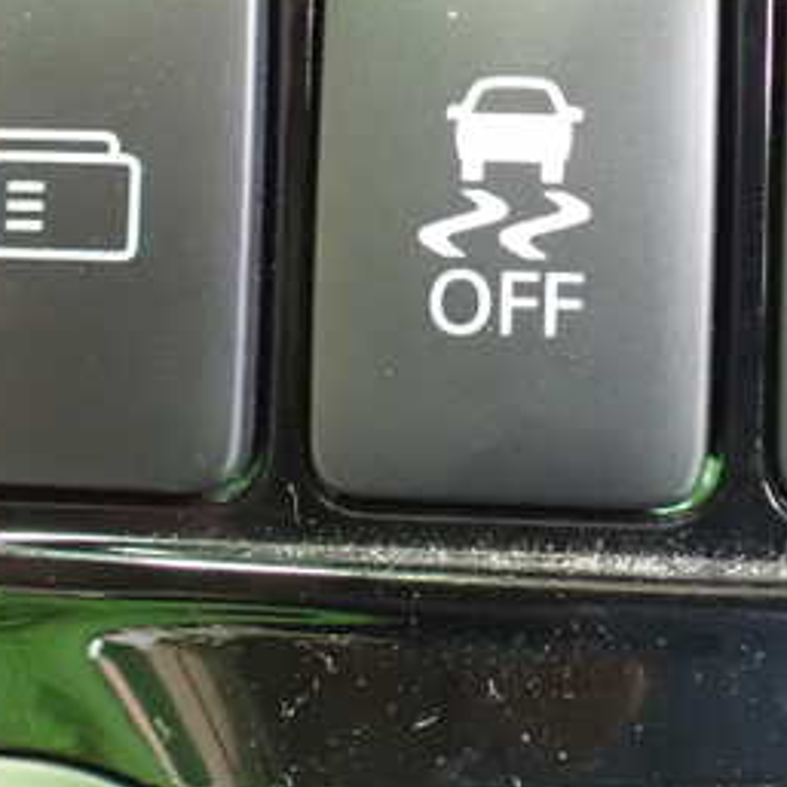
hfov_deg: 27.4
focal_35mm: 62
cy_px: 236
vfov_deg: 27.5
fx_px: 1595
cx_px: 582
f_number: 2.3
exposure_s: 1/30
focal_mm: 5.4
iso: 1600
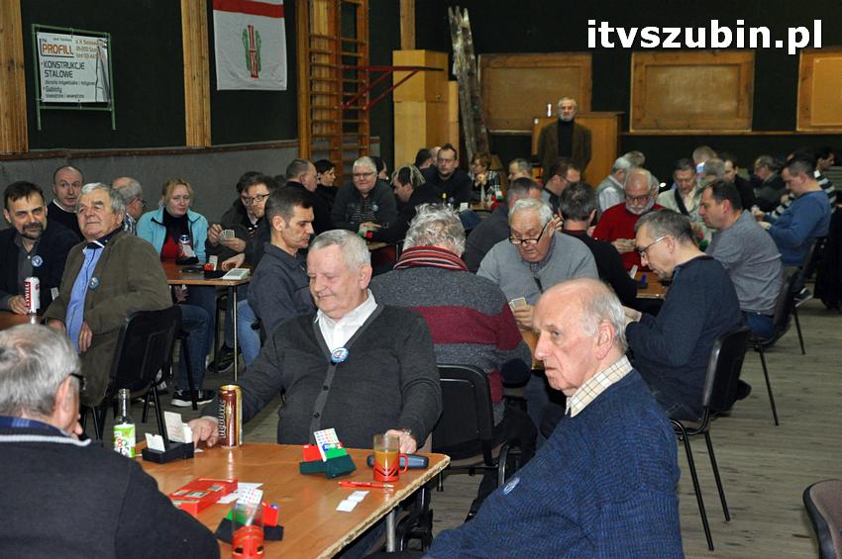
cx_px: 421
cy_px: 280
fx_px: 1682
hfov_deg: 28.1
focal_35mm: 72
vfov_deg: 18.9
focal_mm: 48
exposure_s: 1/60
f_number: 4.8
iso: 1250
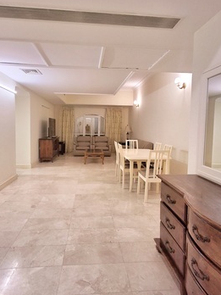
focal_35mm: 21
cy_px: 135
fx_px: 179
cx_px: 103
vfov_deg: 78.8
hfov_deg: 63.4
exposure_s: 1/50
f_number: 2.2
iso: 125
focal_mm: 1.64
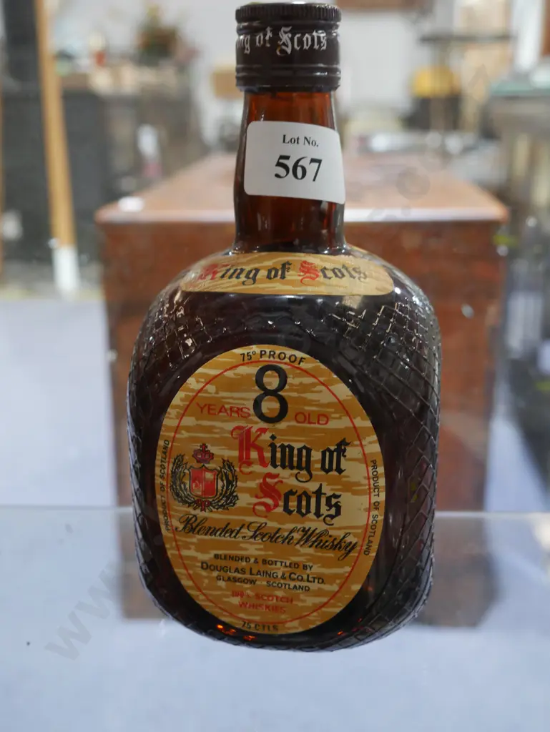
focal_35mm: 40
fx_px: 847
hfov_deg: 36.0
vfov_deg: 46.8
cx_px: 275
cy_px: 366
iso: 1600
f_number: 4.5
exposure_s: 1/60
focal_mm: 20
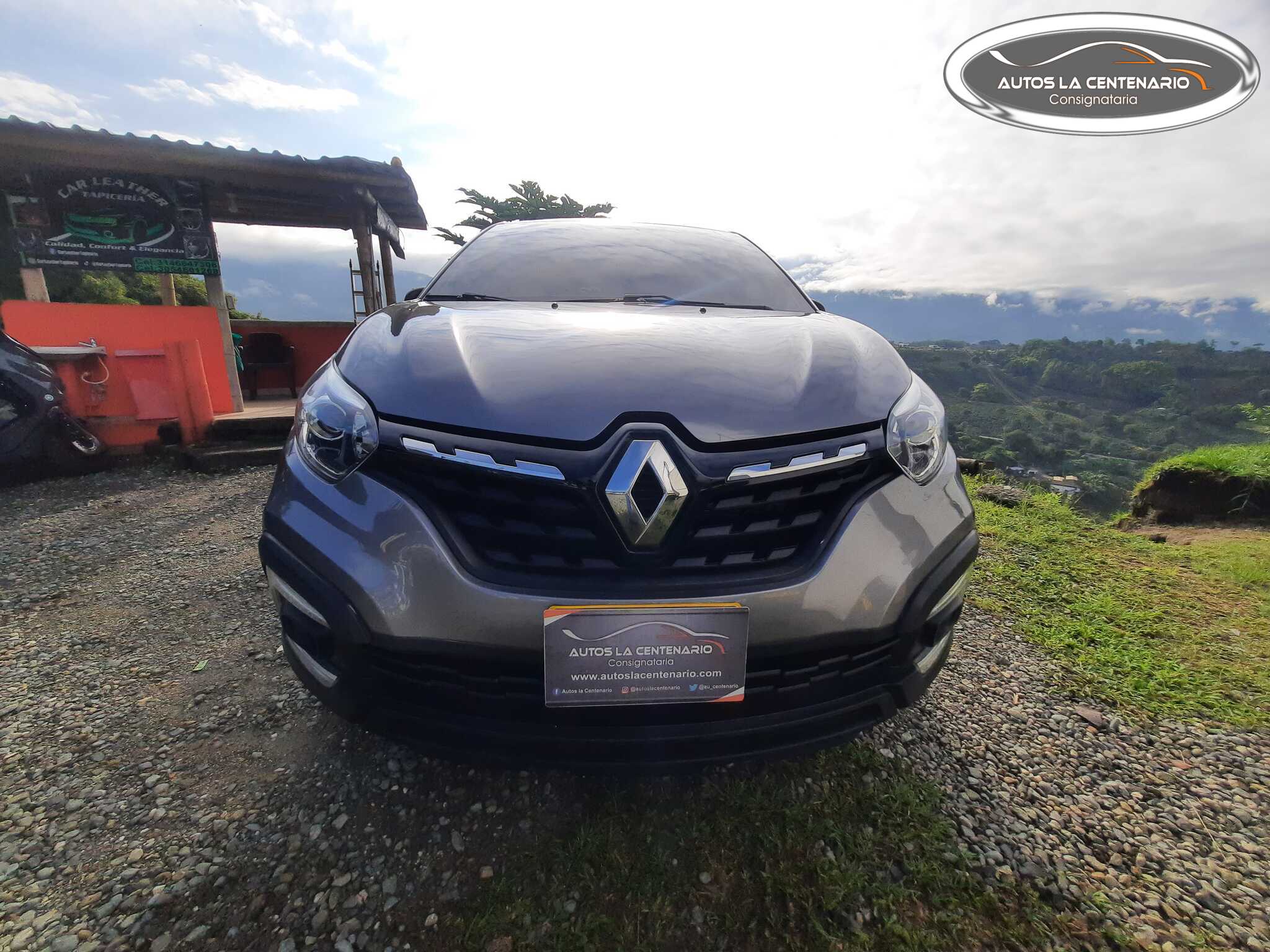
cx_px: 635
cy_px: 476
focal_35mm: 13
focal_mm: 1.74
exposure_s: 1/2577
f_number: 2.2
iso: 40
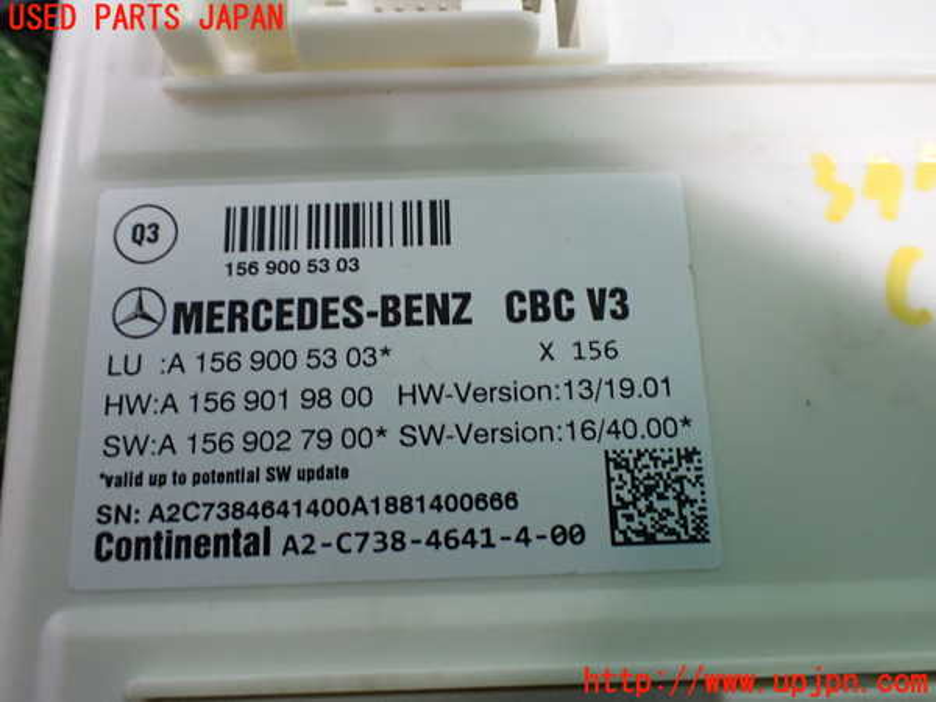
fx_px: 811
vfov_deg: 46.8
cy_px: 351
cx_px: 468
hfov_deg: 60.0
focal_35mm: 30
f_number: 2.3
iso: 800
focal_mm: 5.4
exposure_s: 1/50
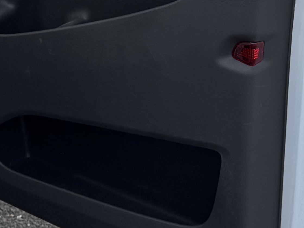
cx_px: 258
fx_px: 1071
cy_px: -238
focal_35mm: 122
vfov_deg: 11.0
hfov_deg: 16.0
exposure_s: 1/2041
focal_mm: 6.76
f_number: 1.78
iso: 80
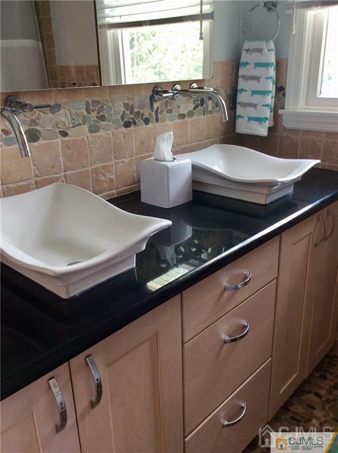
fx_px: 418
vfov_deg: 56.9
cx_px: 169
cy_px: 226
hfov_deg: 44.0
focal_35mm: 32
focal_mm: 3.3
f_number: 2.4
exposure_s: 1/25
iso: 40
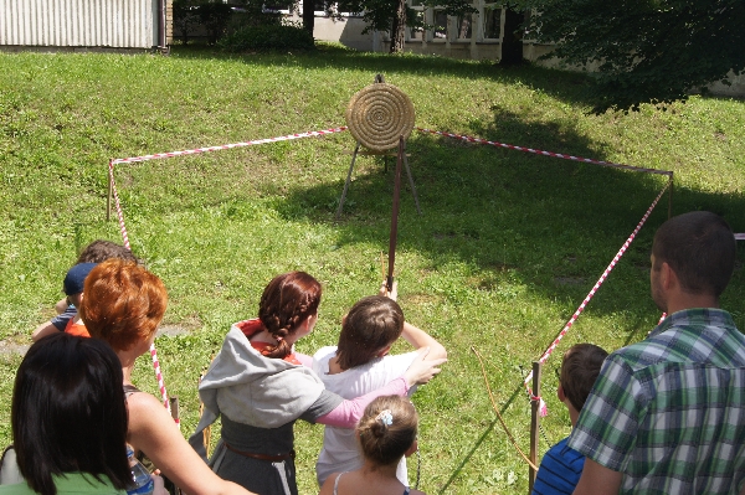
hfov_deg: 43.6
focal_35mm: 45
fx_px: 930
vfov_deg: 29.8
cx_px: 372
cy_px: 248
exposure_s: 1/160
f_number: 13
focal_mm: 30
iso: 200
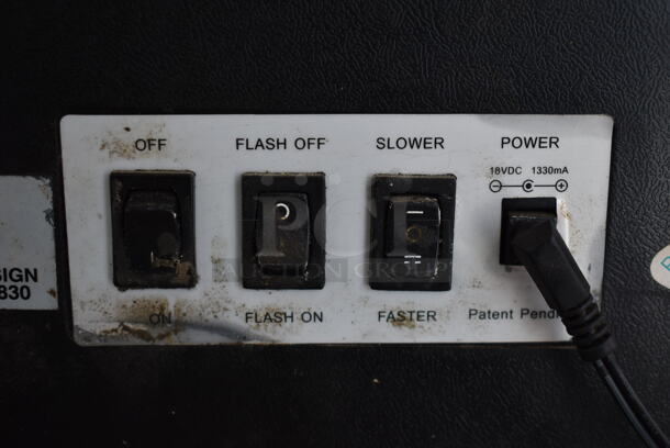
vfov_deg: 26.5
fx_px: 950
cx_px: 335
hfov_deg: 38.8
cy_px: 224
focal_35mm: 51
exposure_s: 1/50
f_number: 4.5
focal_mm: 34
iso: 280
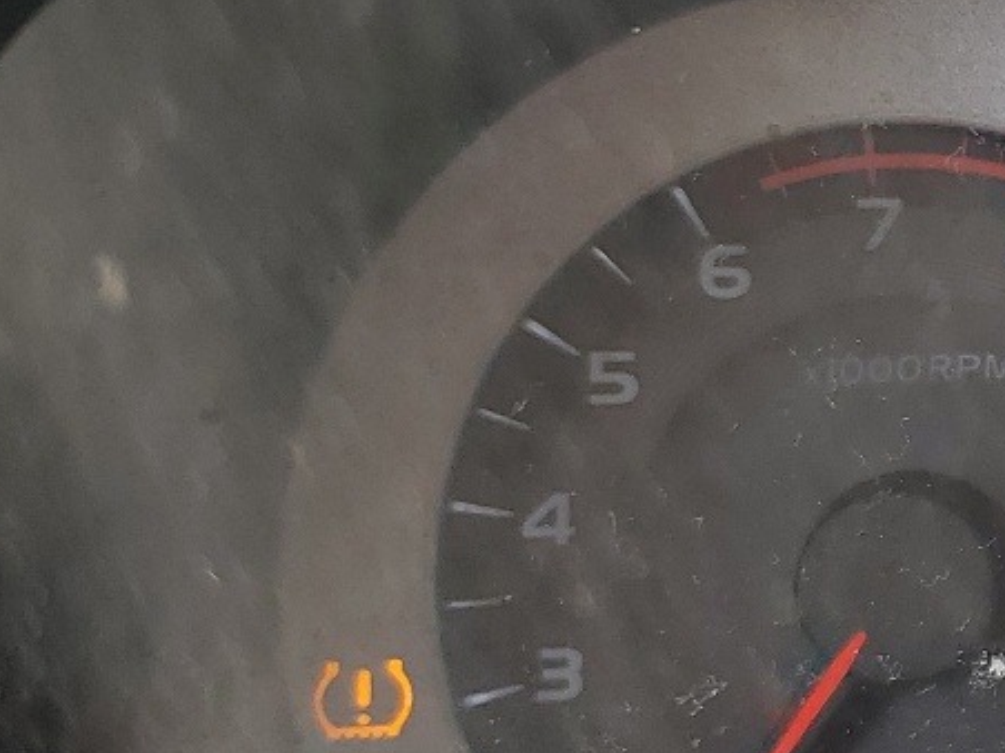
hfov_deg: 18.3
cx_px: 1605
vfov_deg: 16.1
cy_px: 400
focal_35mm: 92
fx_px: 2671
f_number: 1.5
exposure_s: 1/294
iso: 50
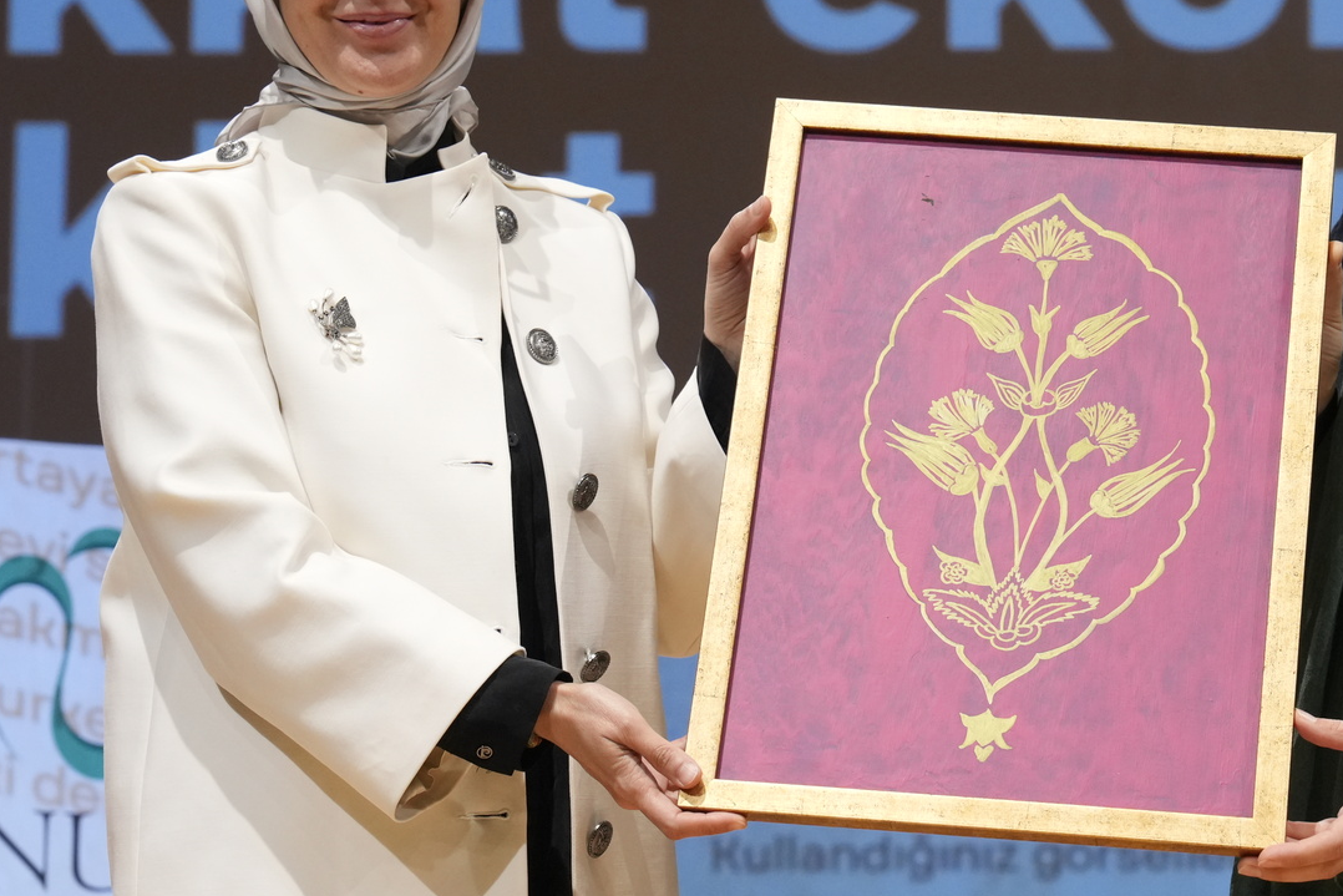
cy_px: 381
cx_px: 947
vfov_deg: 10.6
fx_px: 4850
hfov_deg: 15.7
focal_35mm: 130
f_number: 4.5
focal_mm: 59
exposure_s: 1/125
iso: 2000
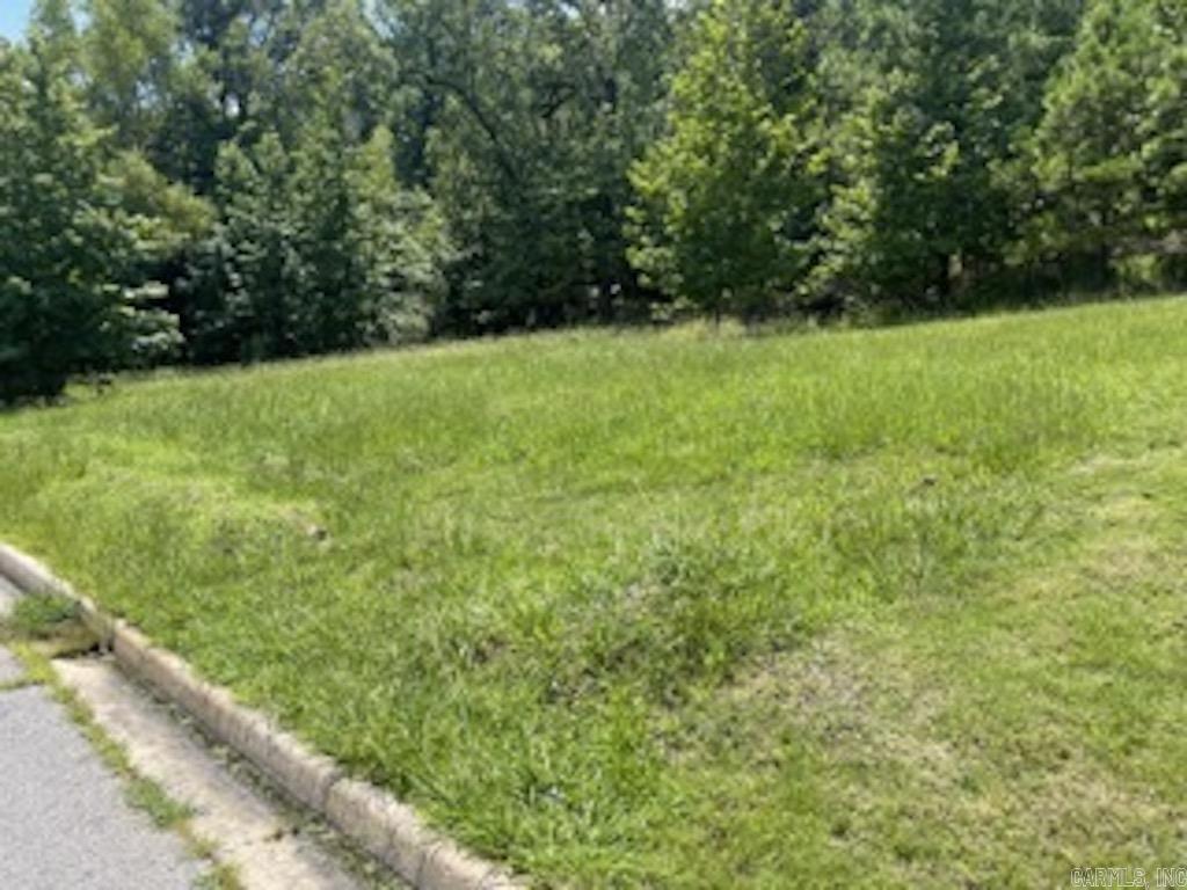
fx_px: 892
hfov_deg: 67.3
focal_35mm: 26
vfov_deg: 53.1
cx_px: 594
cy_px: 445
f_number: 1.6
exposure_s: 1/1667
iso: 32
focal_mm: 5.1
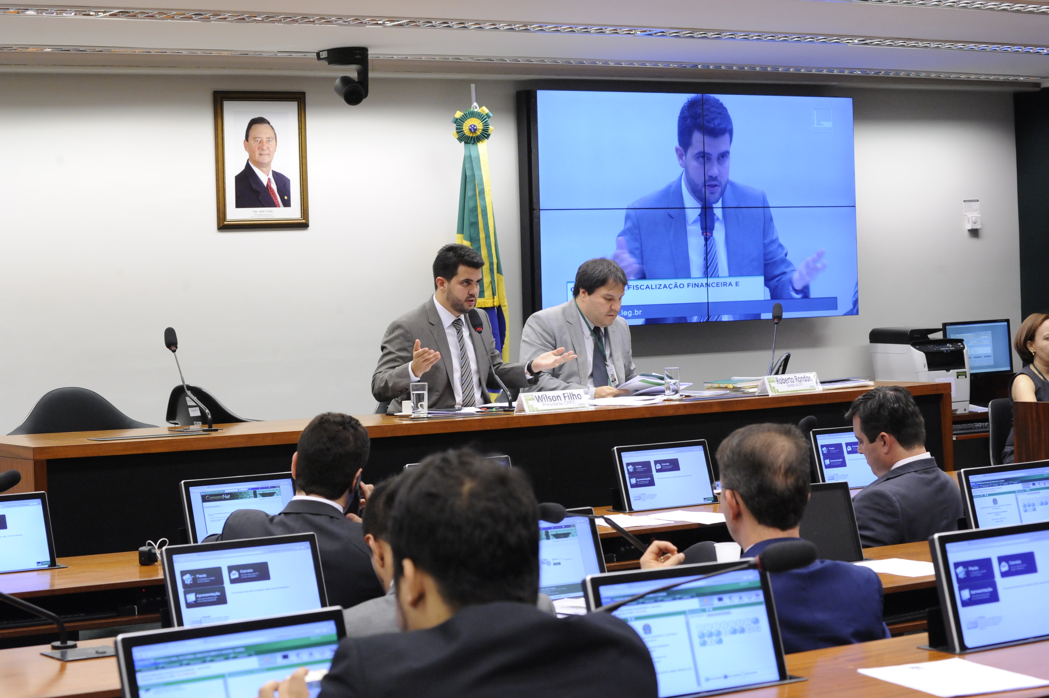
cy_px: 349
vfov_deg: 17.0
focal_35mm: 80
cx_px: 524
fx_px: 2330
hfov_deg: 25.4
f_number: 9
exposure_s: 1/125
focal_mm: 80
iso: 4000
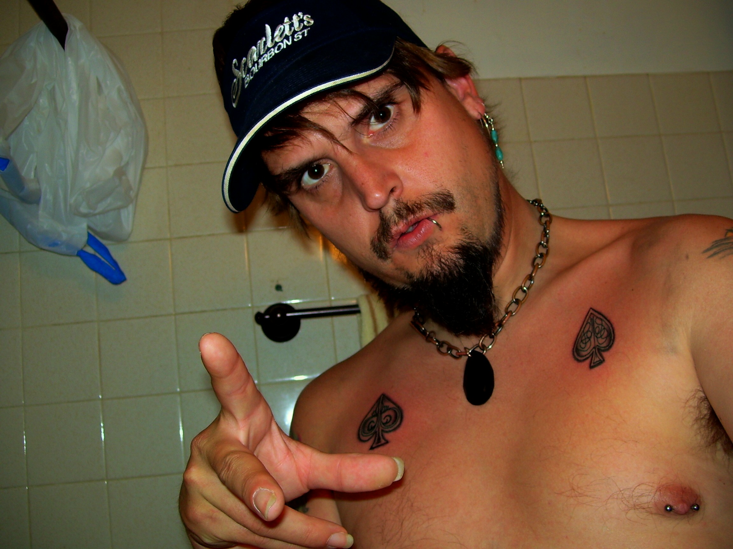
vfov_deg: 39.7
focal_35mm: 36
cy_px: 274
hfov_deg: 51.4
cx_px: 366
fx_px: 762
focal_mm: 6
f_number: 2.7
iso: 80
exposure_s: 1/60
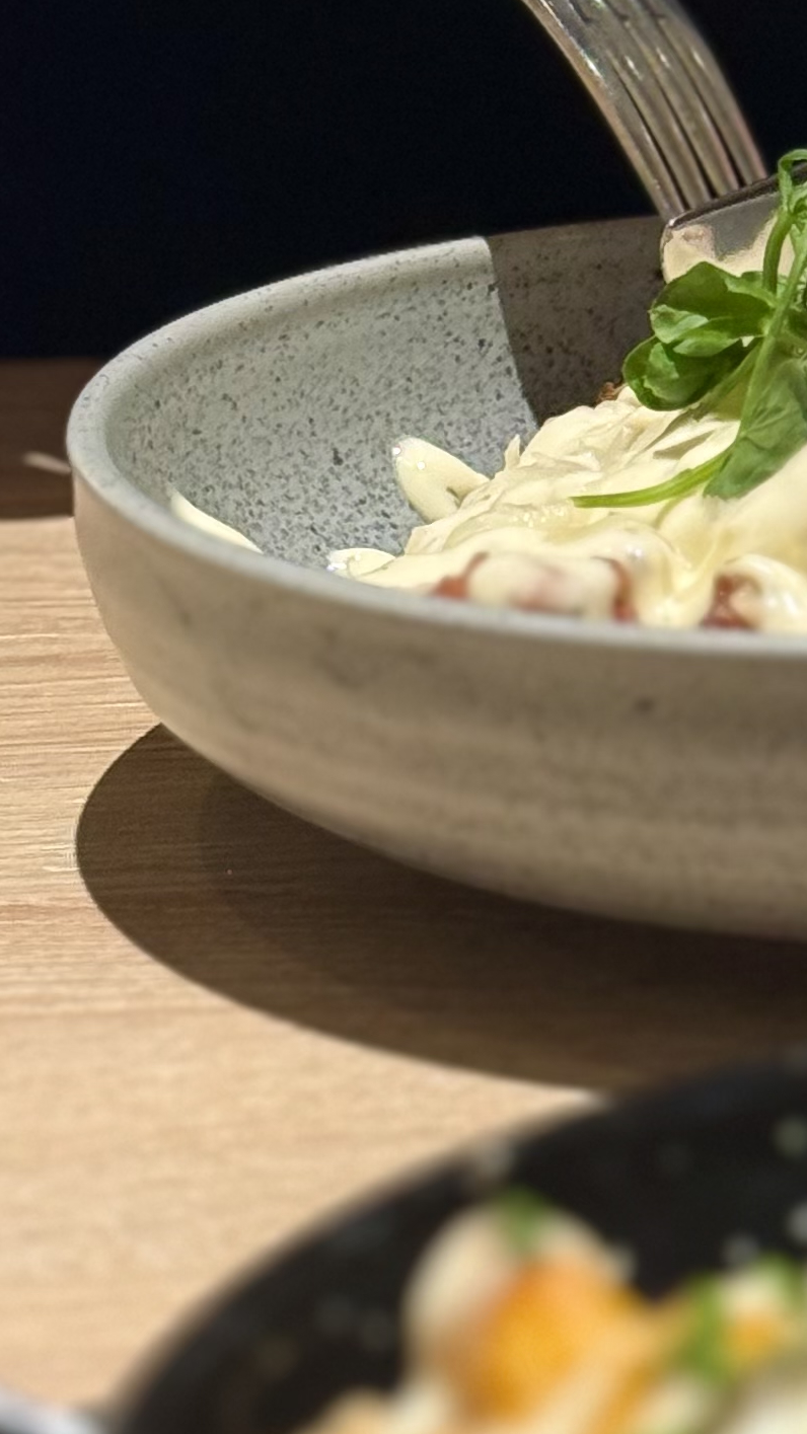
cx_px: 1198
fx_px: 5668
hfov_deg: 8.0
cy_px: 905
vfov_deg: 14.4
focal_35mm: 149
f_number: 1.78
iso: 250
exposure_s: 1/33
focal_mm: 6.76
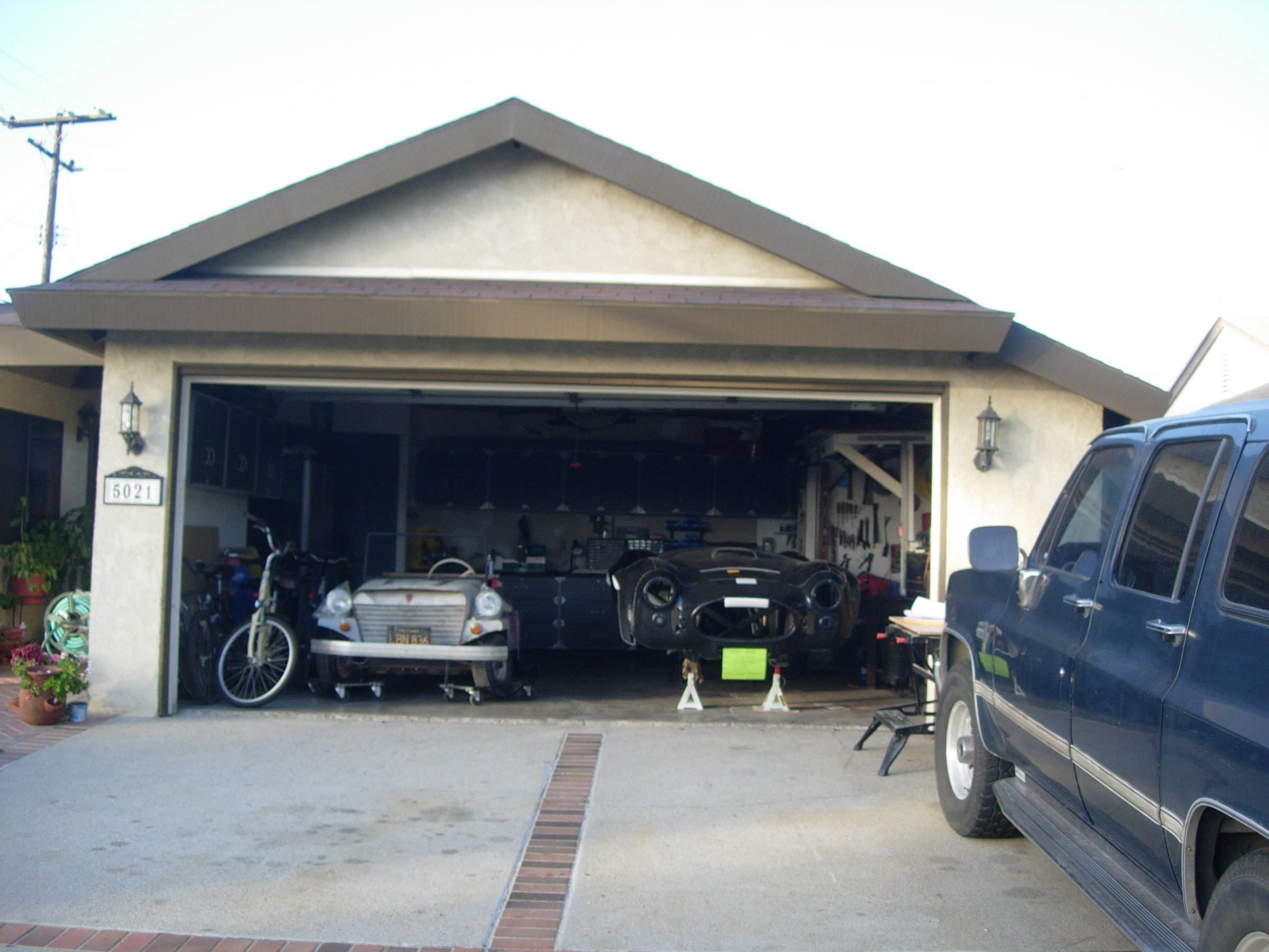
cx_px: 634
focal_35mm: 38
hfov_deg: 49.0
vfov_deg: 37.7
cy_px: 476
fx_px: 1393
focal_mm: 7.8
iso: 64
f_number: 2.8
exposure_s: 1/161
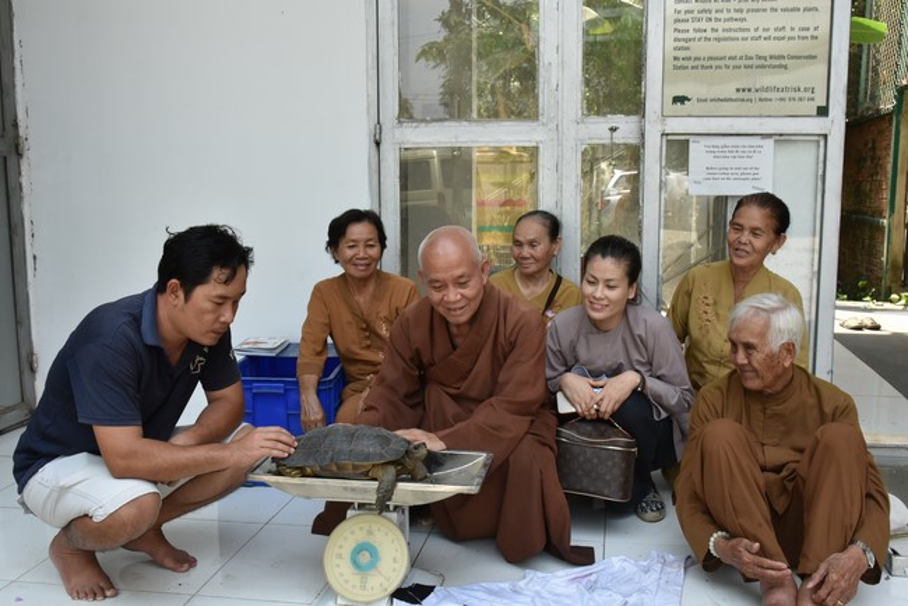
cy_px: 303
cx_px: 454
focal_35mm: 38
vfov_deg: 35.1
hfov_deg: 50.7
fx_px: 959
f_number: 10
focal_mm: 38
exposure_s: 1/400
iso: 1600
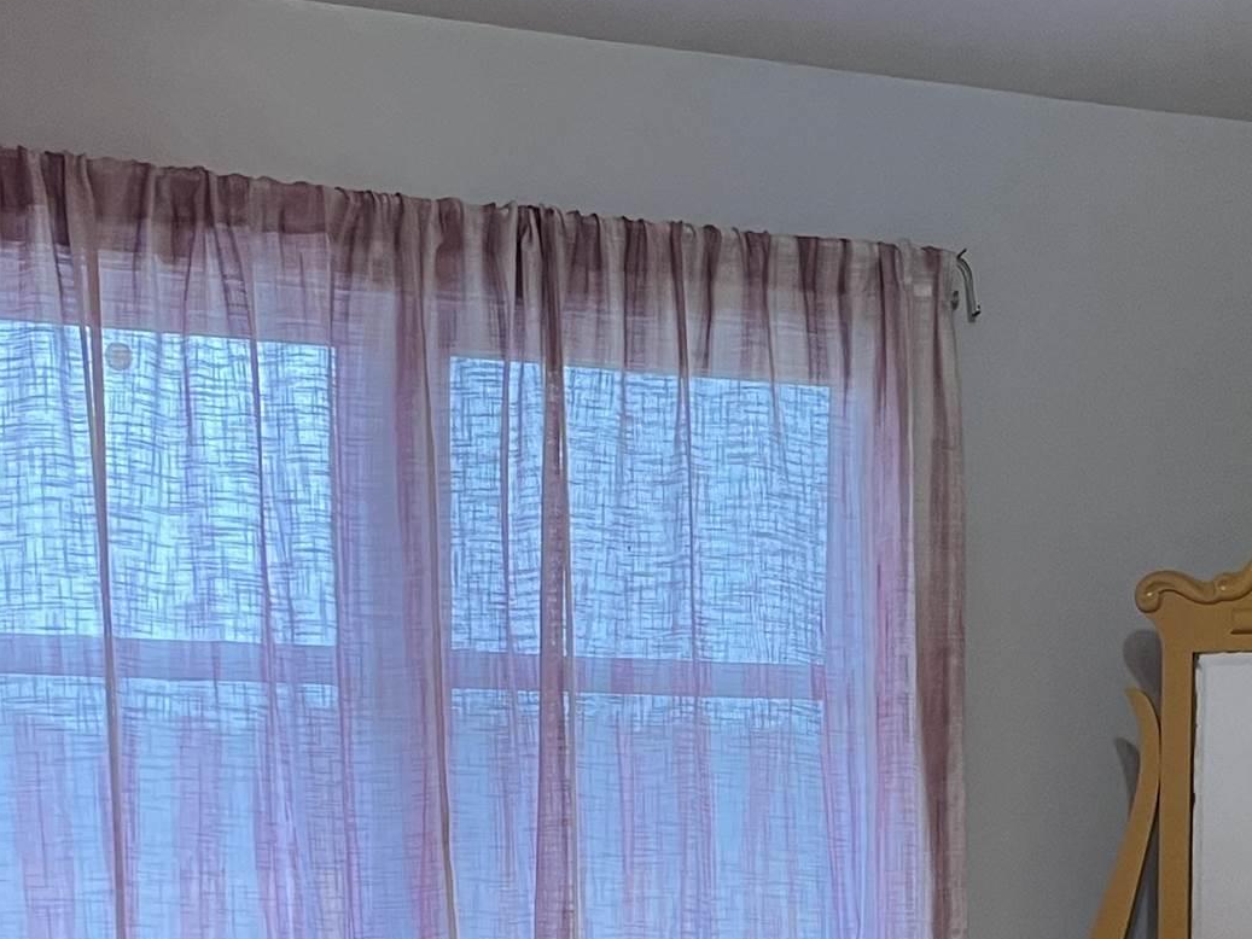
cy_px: 1160
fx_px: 2785
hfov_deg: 25.2
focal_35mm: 77
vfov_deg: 18.1
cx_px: 827
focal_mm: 5.1
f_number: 1.6
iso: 160
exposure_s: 1/60
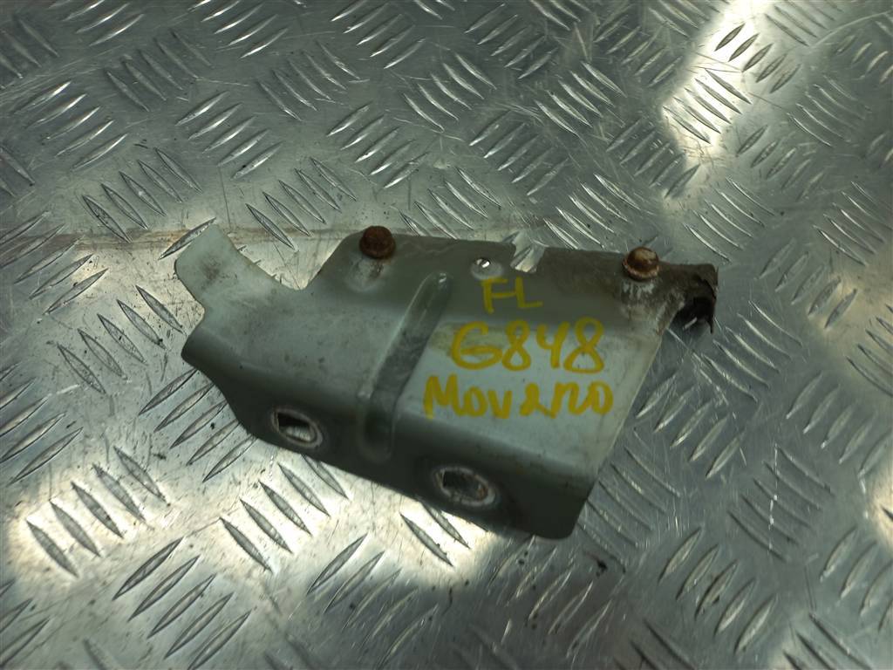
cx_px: 446
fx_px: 645
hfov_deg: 69.4
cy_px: 335
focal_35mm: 25
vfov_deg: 54.9
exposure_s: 1/50
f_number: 1.8
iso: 25
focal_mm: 4.6
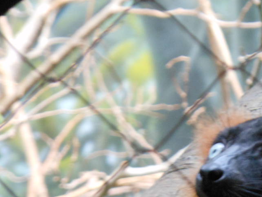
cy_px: 190
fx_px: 3686
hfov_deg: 4.1
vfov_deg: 3.1
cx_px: 293
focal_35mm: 487
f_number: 5.6
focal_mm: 35
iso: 400
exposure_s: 1/50
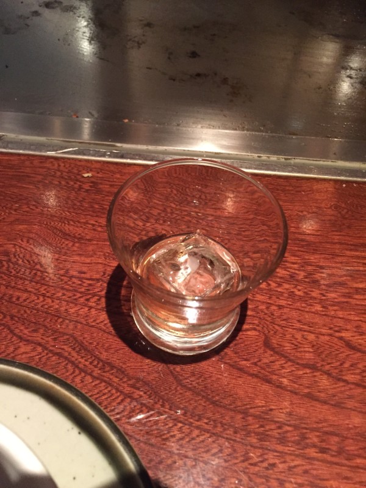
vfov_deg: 61.7
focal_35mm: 29
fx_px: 409
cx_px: 183
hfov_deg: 48.2
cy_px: 244
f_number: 2.2
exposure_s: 1/15
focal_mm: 4.15
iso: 320
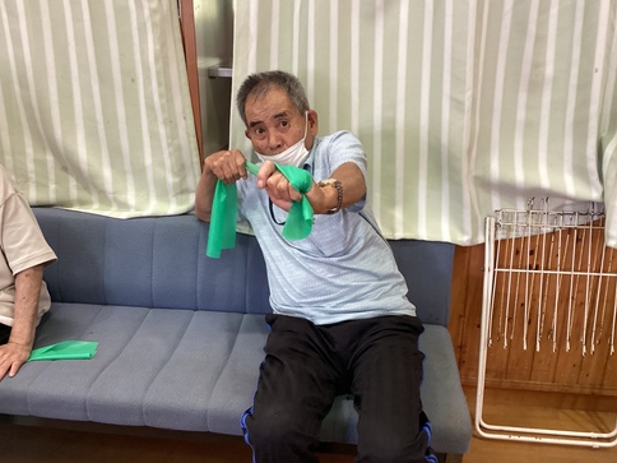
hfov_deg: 56.8
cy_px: 229
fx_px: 570
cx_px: 305
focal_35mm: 32
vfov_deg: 44.2
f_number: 2.4
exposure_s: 1/60
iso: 250
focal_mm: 3.3
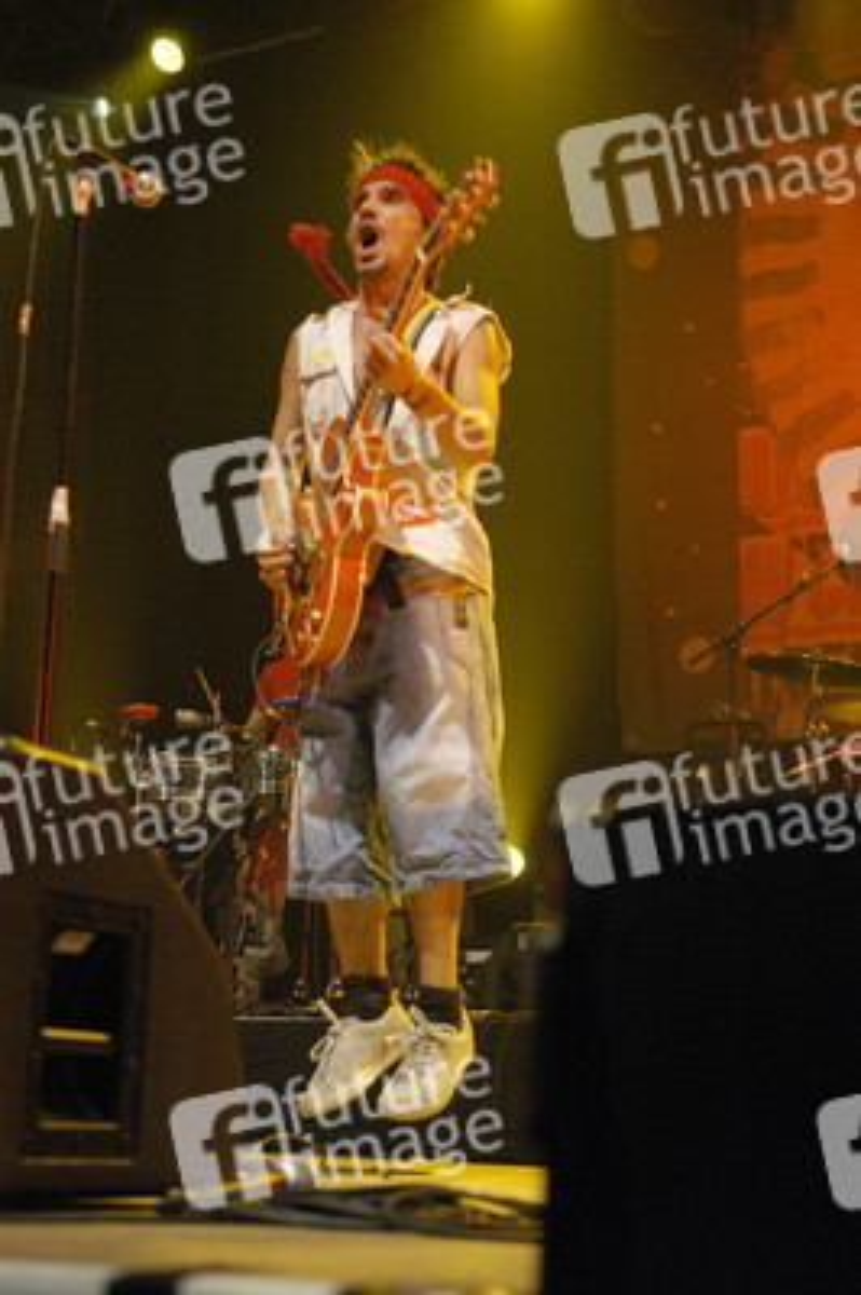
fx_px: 2048
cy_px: 648
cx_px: 430
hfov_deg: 23.7
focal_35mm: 57
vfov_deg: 35.1
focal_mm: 38
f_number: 2.8
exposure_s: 1/250
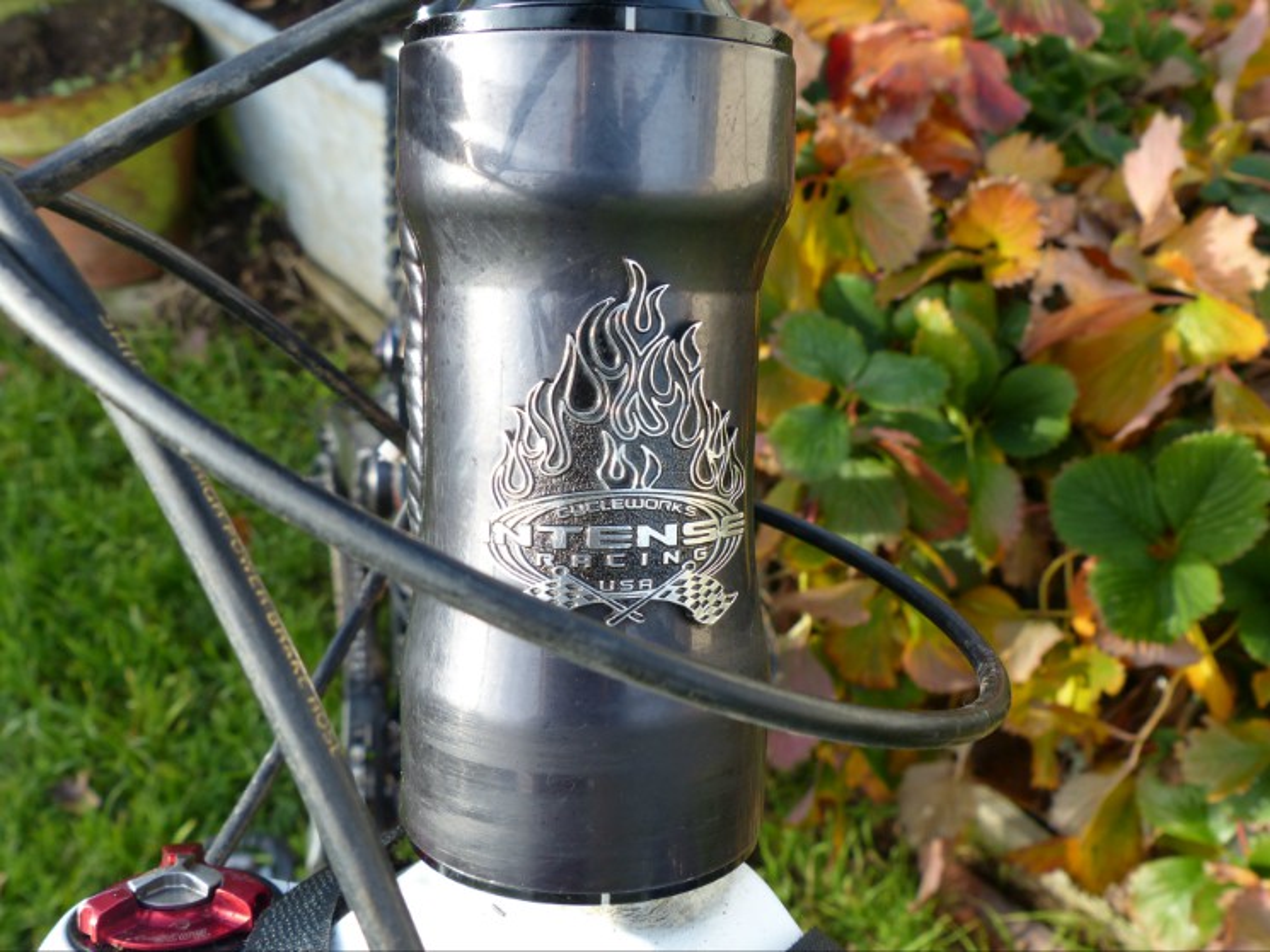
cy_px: 476
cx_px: 635
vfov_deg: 39.7
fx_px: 1321
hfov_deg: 51.3
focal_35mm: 36
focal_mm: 6.4
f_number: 4
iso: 100
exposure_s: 1/160
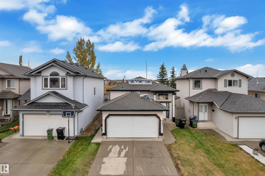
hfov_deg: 78.6
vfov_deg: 57.2
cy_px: 88
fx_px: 162
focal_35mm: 22
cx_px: 132
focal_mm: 8.38
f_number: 2.4
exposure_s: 1/500
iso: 100
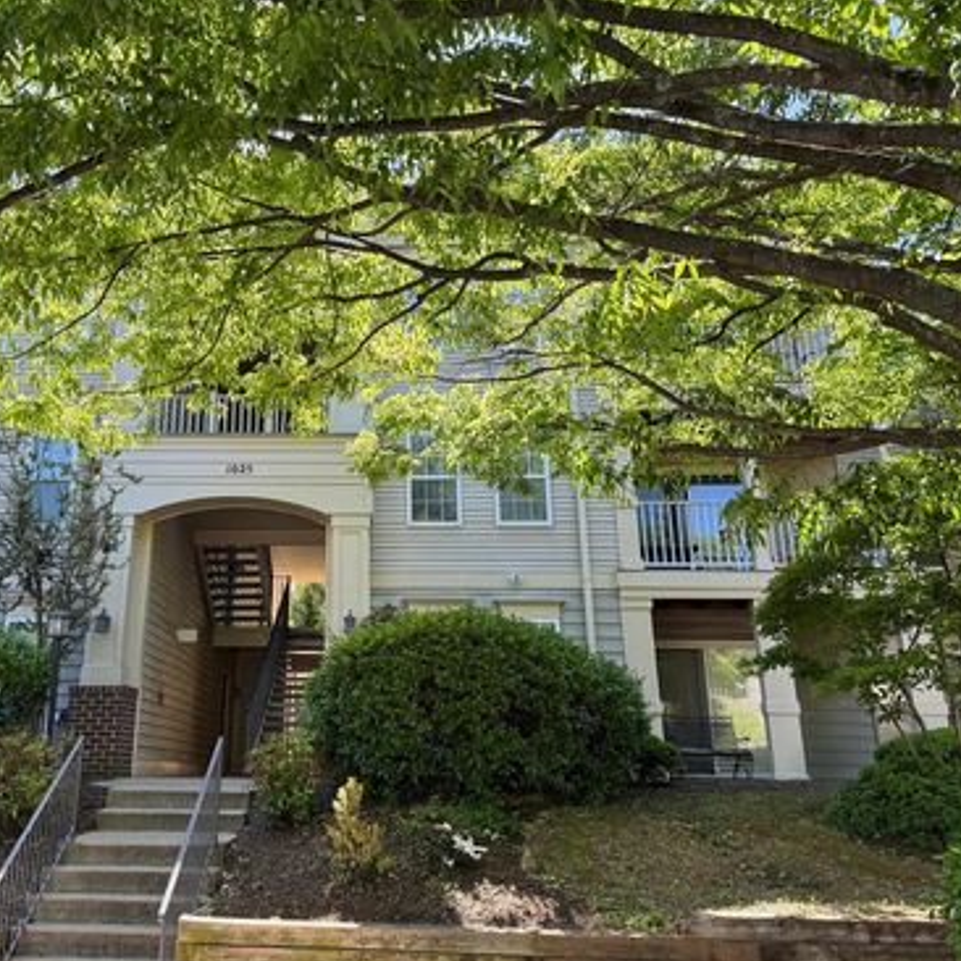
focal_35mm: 29
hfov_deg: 54.7
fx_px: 911
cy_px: 487
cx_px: 339
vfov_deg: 55.6
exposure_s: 1/521
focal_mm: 6.76
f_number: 1.78
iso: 100
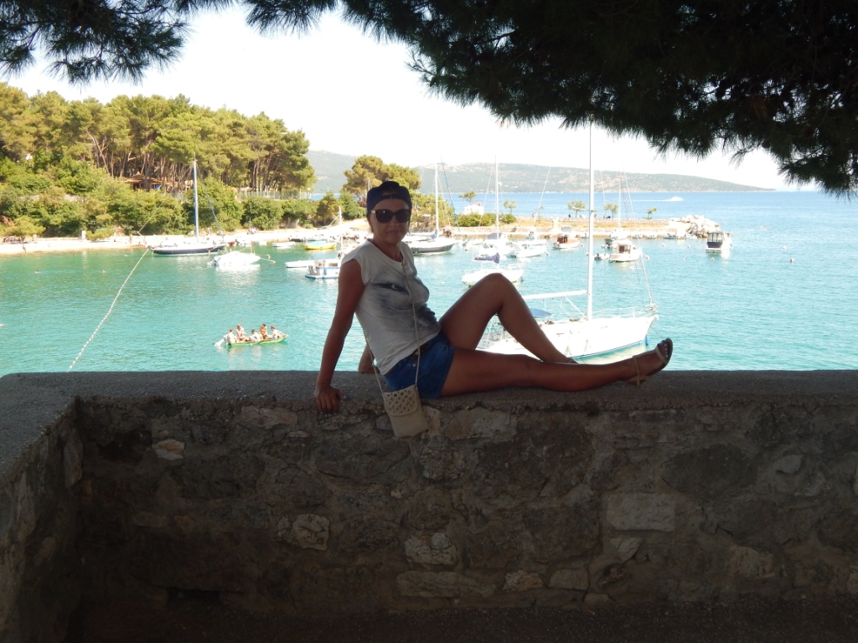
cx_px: 429
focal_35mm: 38
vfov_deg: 37.7
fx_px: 942
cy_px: 322
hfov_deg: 49.0
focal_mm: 6.8
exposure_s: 1/400
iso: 125
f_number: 3.4
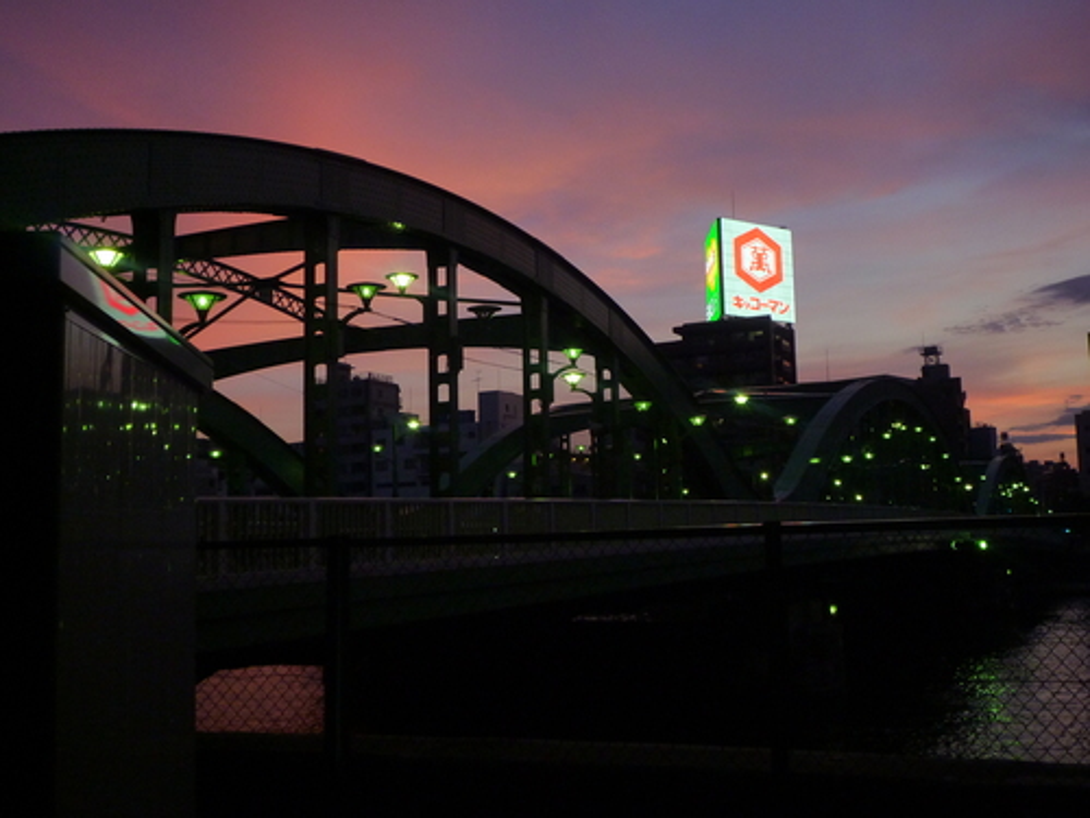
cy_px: 409
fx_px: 1323
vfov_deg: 34.3
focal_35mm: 42
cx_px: 545
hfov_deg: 44.8
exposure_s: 1/40
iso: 200
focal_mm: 7.3
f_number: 4.1
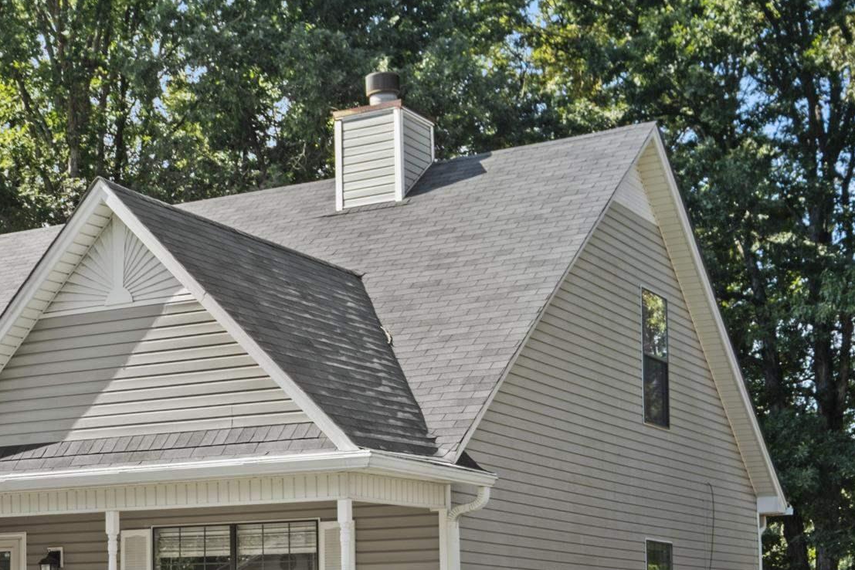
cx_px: 149
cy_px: 555
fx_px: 1662
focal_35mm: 70
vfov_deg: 19.0
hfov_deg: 28.1
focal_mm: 20.9
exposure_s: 1/50
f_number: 8
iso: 200
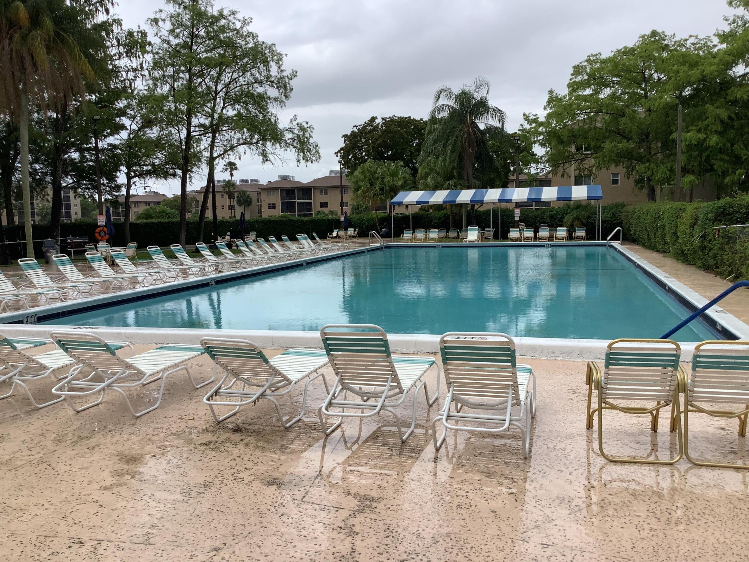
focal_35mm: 31
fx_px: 671
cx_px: 374
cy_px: 281
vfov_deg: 45.4
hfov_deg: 58.4
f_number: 2.4
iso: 25
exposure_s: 1/762
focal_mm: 3.3
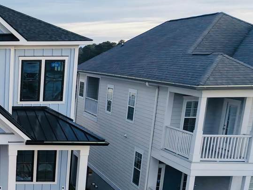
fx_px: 417
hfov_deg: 29.7
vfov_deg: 25.1
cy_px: 160
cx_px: -38
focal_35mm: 57
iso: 200
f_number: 1.8
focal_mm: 8.67
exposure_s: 1/15
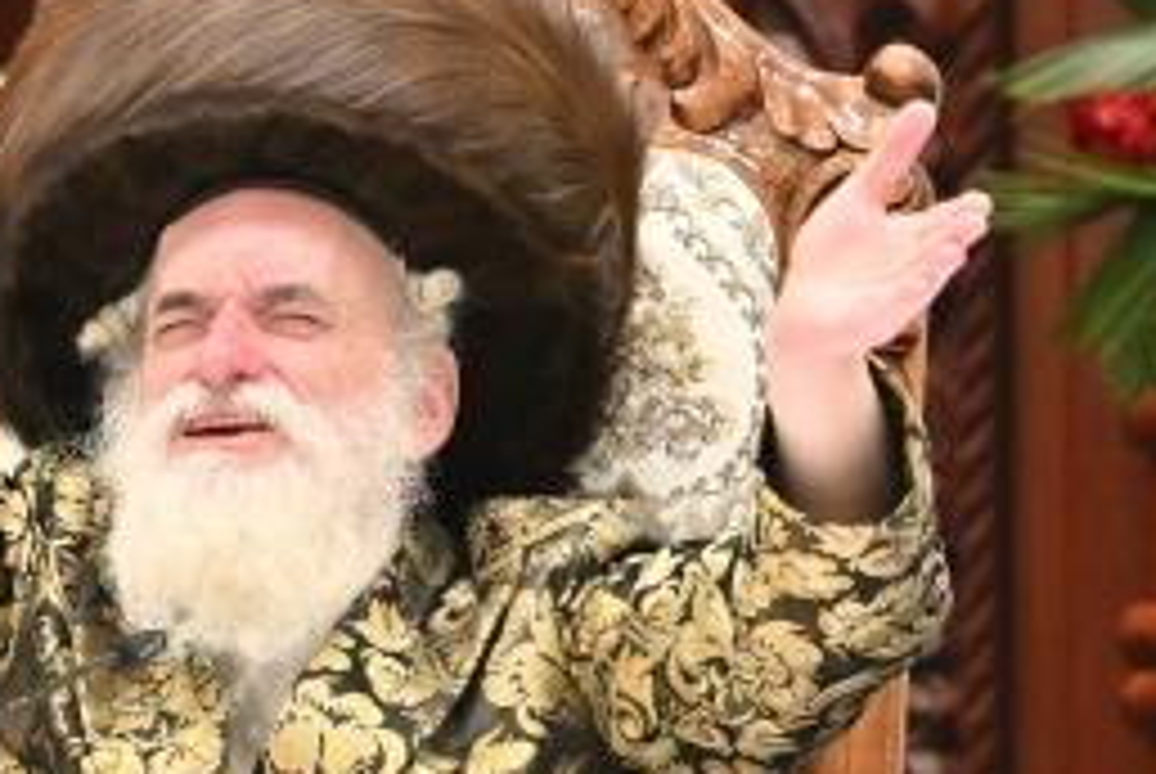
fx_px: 29672
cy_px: 464
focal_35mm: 923
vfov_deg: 1.5
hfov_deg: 2.2
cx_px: 310
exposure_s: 1/250
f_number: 2.8
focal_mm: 155
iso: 200
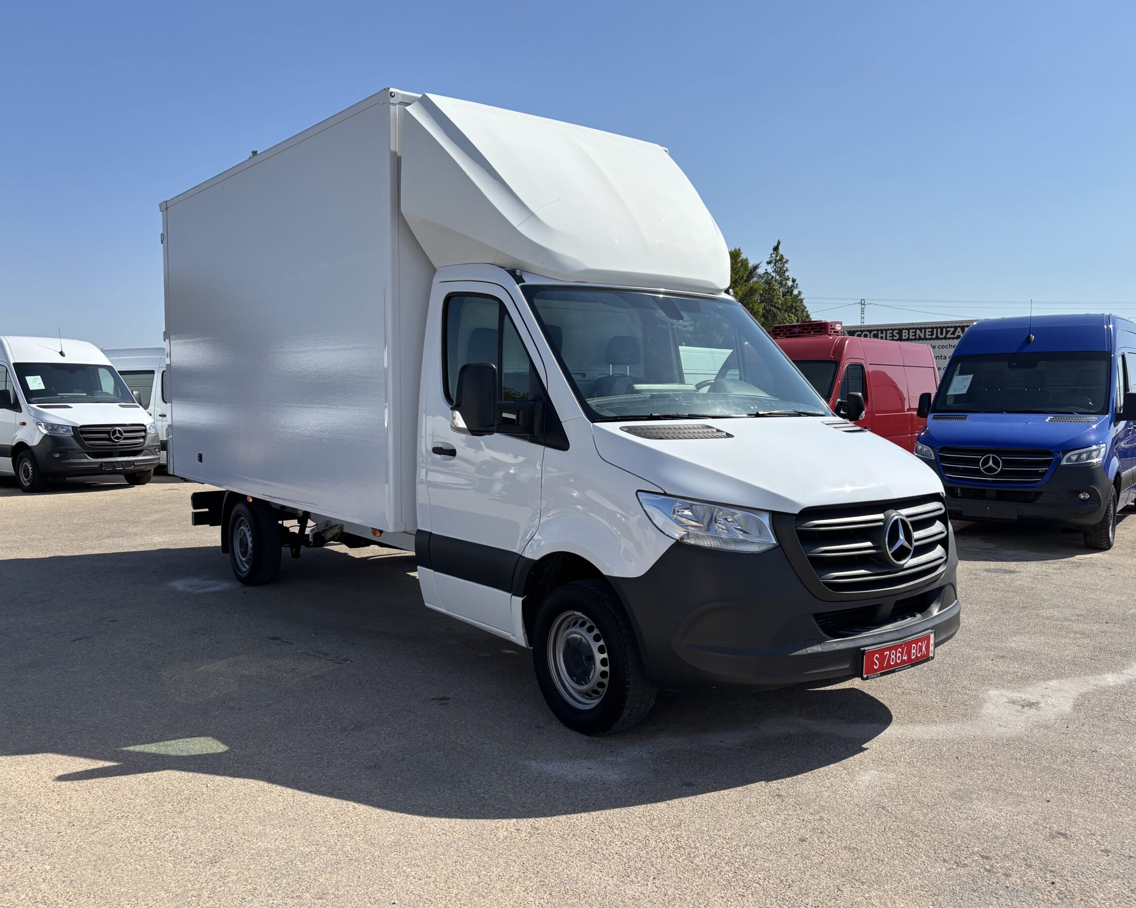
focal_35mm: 28
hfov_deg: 62.2
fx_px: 941
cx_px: 562
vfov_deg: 51.5
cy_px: 453
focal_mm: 5.96
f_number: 1.6
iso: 50
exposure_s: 1/4630
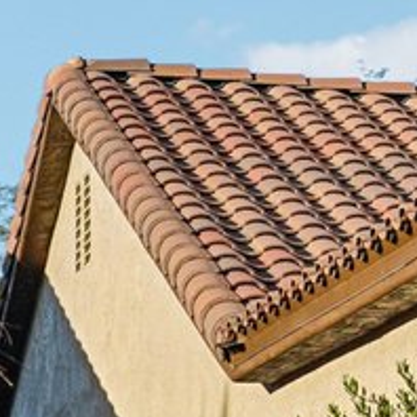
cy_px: 728
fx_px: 3535
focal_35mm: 259
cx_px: 1681
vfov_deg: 6.6
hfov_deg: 5.8
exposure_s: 1/800
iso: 400
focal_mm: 29.5
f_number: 8
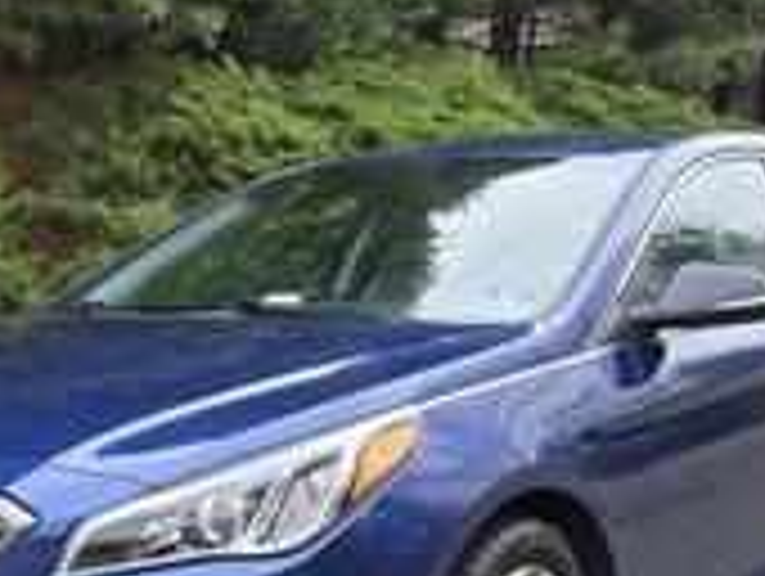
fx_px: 1505
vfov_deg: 21.3
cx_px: 230
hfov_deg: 28.3
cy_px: 504
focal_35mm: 68
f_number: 1.8
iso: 25
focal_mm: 5.4
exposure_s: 1/278
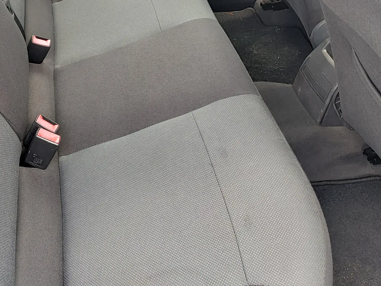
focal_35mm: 43
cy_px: 24
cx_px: 103
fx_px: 473
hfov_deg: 42.7
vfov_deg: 31.8
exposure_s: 1/100
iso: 209
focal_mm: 5.56
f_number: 1.8
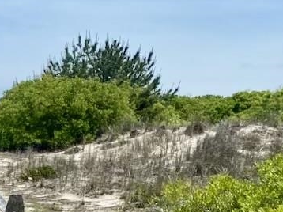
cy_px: 259
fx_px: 760
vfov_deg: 15.3
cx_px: -173
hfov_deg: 18.1
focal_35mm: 93
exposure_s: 1/5236
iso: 32
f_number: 1.8
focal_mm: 4.25
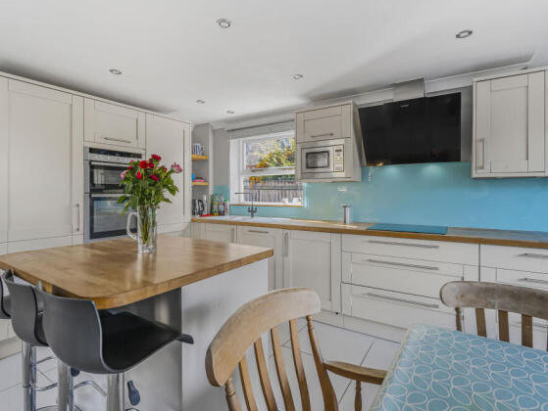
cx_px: 274
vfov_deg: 71.7
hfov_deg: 87.7
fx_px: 285
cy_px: 202
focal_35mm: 18
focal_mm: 16
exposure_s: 1/30
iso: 500
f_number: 8
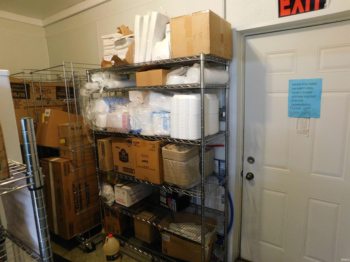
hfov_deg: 73.9
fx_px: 233
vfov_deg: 58.9
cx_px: 175
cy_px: 131
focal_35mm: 23
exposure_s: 1/20
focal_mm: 4
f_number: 3
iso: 400
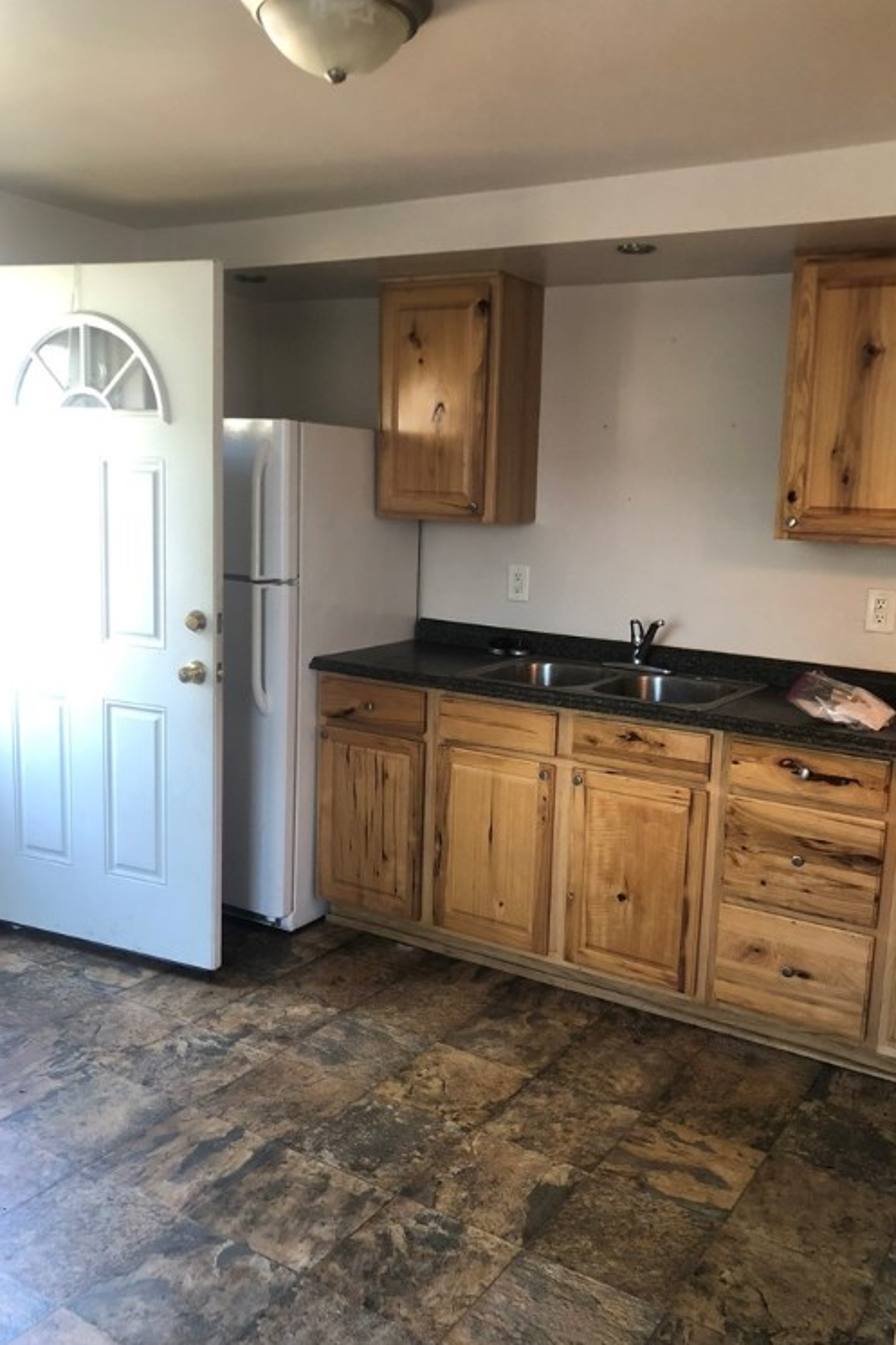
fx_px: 1120
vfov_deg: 61.9
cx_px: 501
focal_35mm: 30
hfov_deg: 43.5
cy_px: 658
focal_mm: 4
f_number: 1.8
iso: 50
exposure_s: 1/15
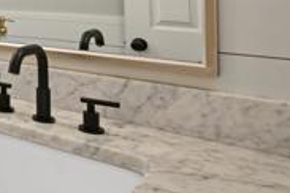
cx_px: -157
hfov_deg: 26.9
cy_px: -20
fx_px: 395
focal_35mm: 49
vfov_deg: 25.5
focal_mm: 14
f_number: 8
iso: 320
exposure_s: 1/6
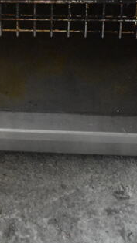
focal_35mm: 82
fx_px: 530
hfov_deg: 14.6
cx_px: 26
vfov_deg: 22.9
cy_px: -78
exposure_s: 1/30
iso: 5600
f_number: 3.5
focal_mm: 18
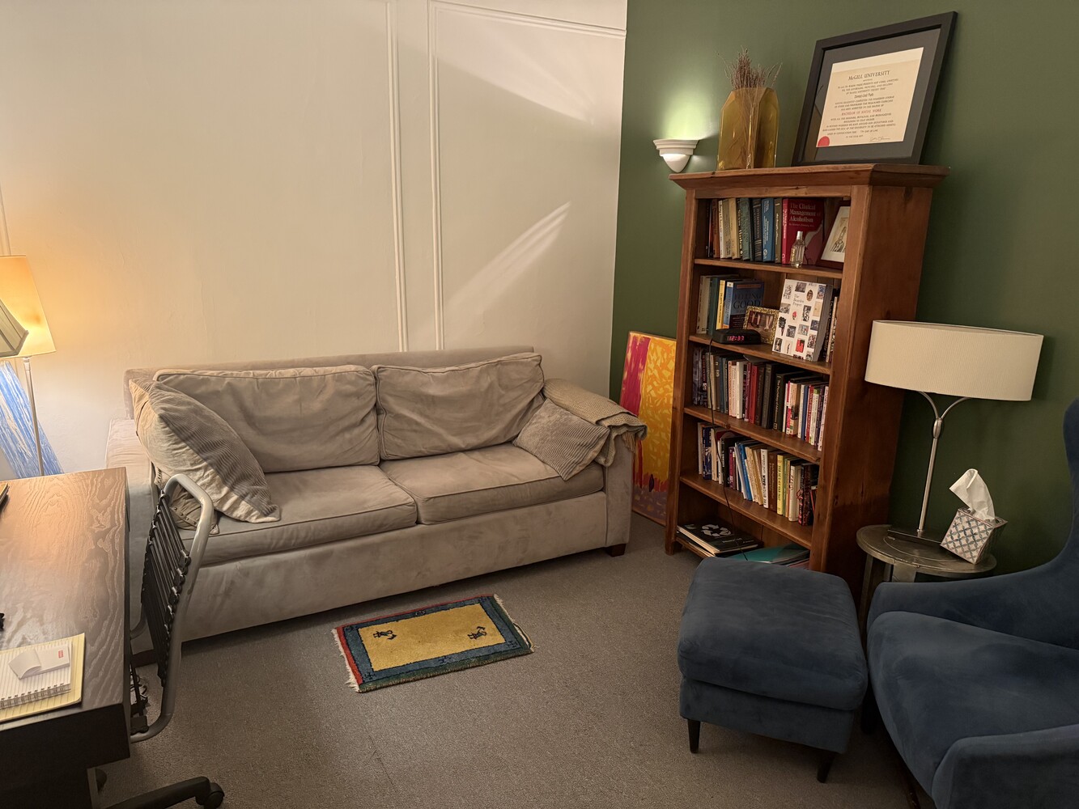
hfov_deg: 71.6
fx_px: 748
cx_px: 540
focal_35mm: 24
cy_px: 404
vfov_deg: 56.8
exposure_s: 1/60
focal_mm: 6.76
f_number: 1.78
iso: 640
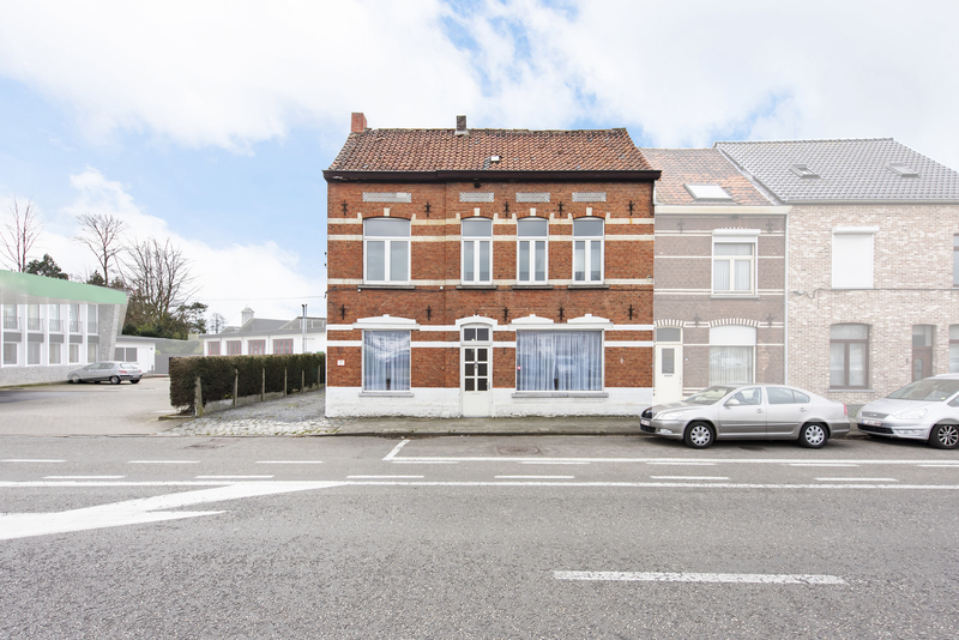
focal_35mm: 16
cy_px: 320
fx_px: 426
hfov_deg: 96.7
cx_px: 480
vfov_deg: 73.8
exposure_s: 1/250
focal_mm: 16
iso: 320
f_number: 10
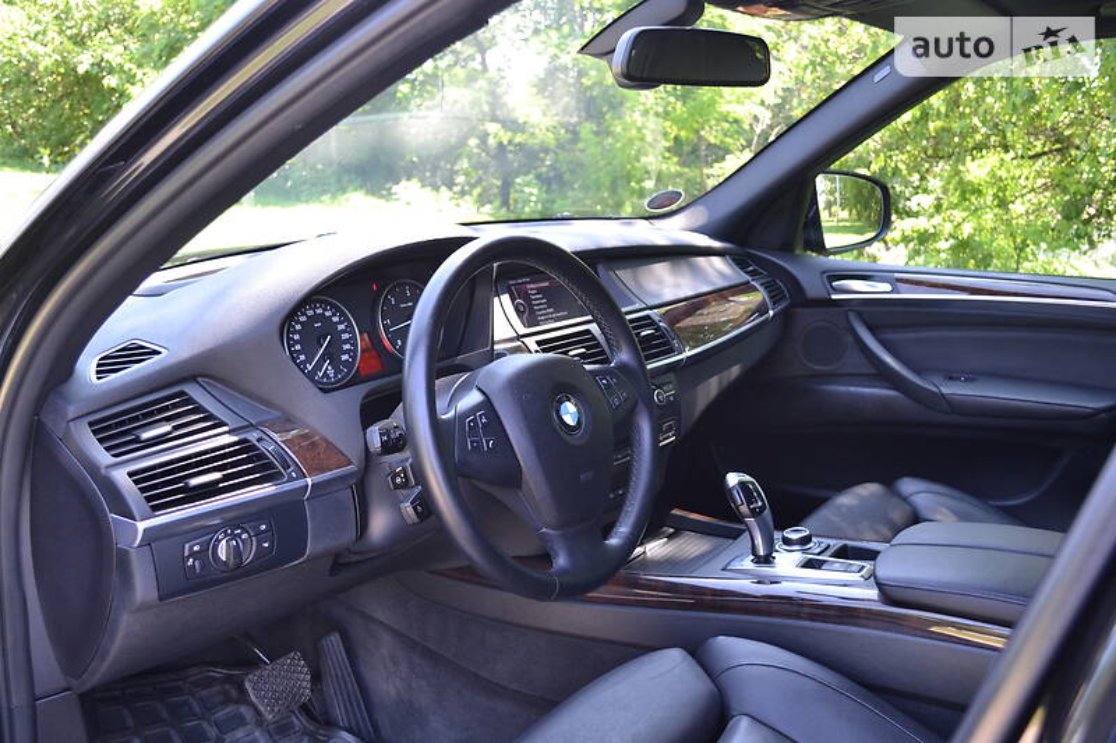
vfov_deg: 40.0
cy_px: 372
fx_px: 1023
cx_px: 558
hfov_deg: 57.2
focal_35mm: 33
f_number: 4.5
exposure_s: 1/80
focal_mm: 22
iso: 400
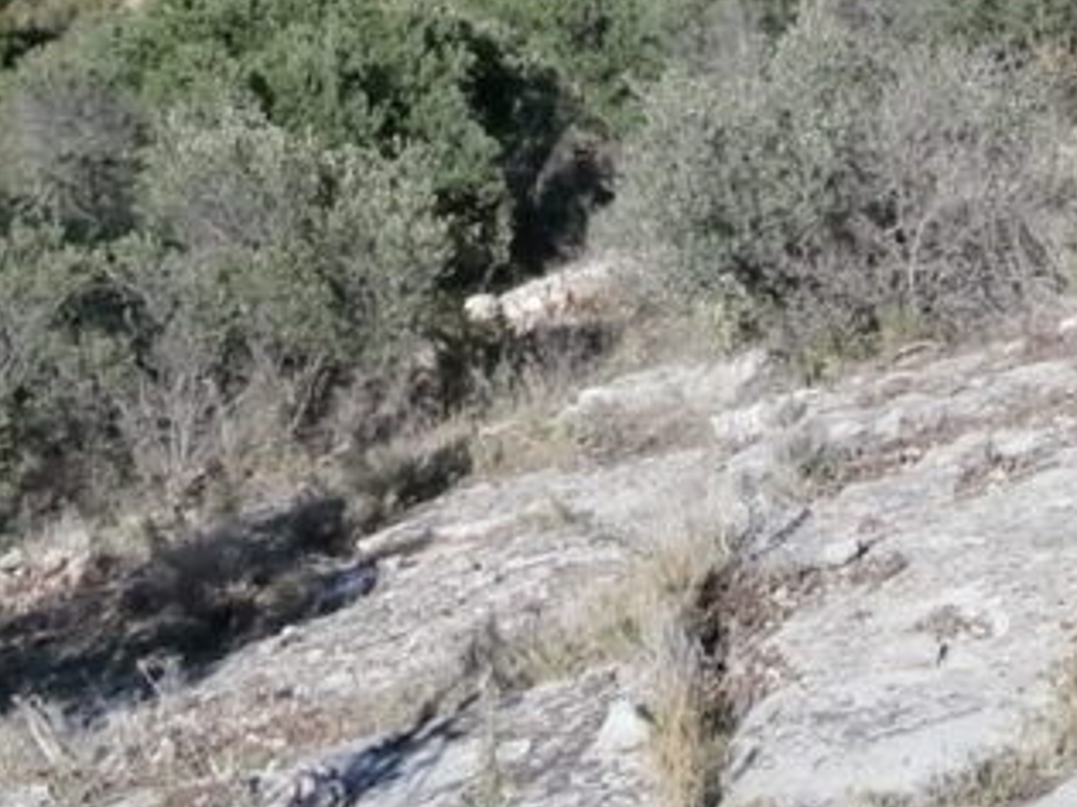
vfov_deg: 17.7
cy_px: -243
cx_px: 817
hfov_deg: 24.7
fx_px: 2426
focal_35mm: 78
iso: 100
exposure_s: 1/1000
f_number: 3
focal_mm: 4.2
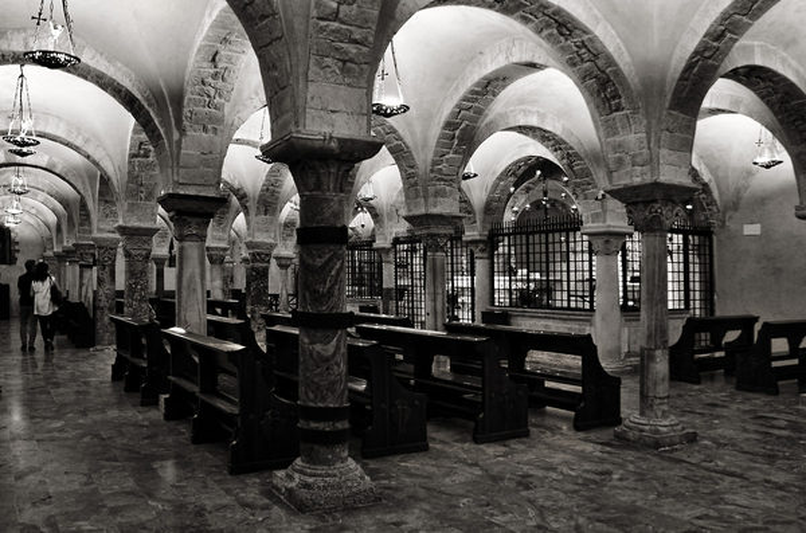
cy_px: 266
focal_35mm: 27
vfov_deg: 47.7
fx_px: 603
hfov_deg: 67.5
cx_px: 403
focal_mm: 18
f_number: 3.5
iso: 1600
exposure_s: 1/30
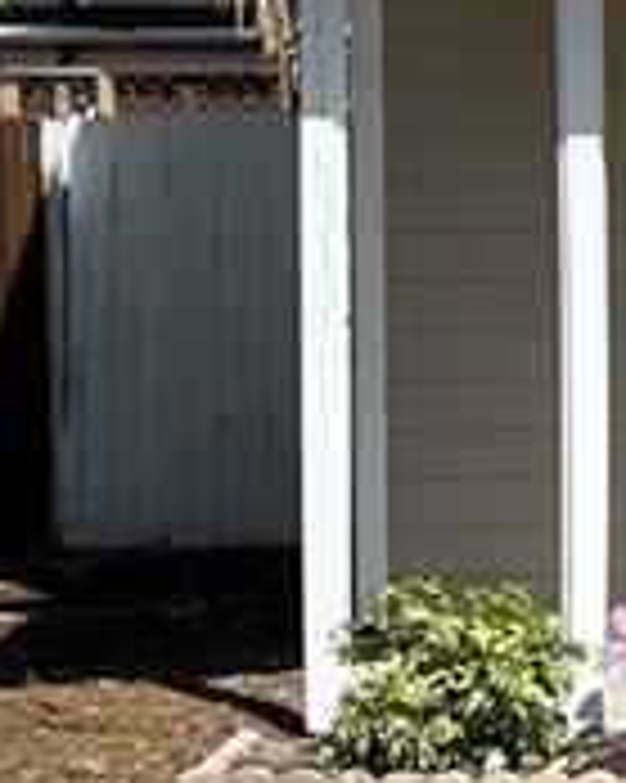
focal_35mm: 175
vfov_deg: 11.0
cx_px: 1621
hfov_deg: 8.0
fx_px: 4056
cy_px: 342
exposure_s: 1/4630
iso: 50
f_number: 1.5
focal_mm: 5.7
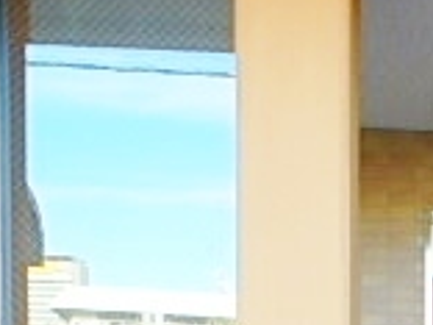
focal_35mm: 86
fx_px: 1076
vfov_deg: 15.3
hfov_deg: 21.0
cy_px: 542
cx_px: 538
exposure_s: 1/80
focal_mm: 3.7
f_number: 3.5
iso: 125
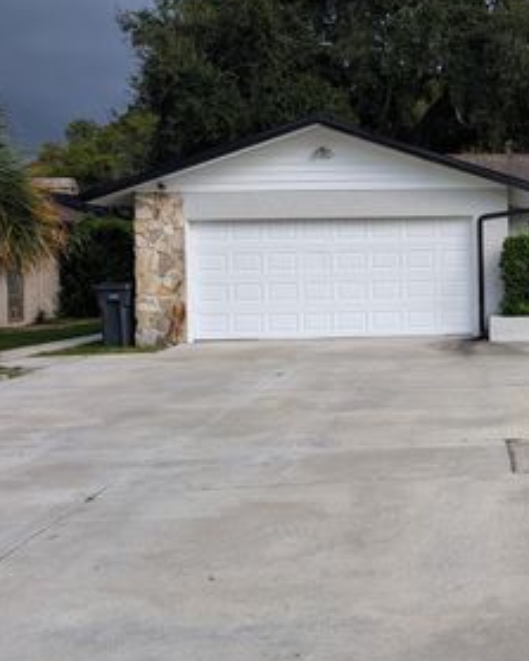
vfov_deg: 43.6
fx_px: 822
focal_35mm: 42
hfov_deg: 33.1
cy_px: 265
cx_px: 510
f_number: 1.68
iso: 21
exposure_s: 1/775
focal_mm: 6.9
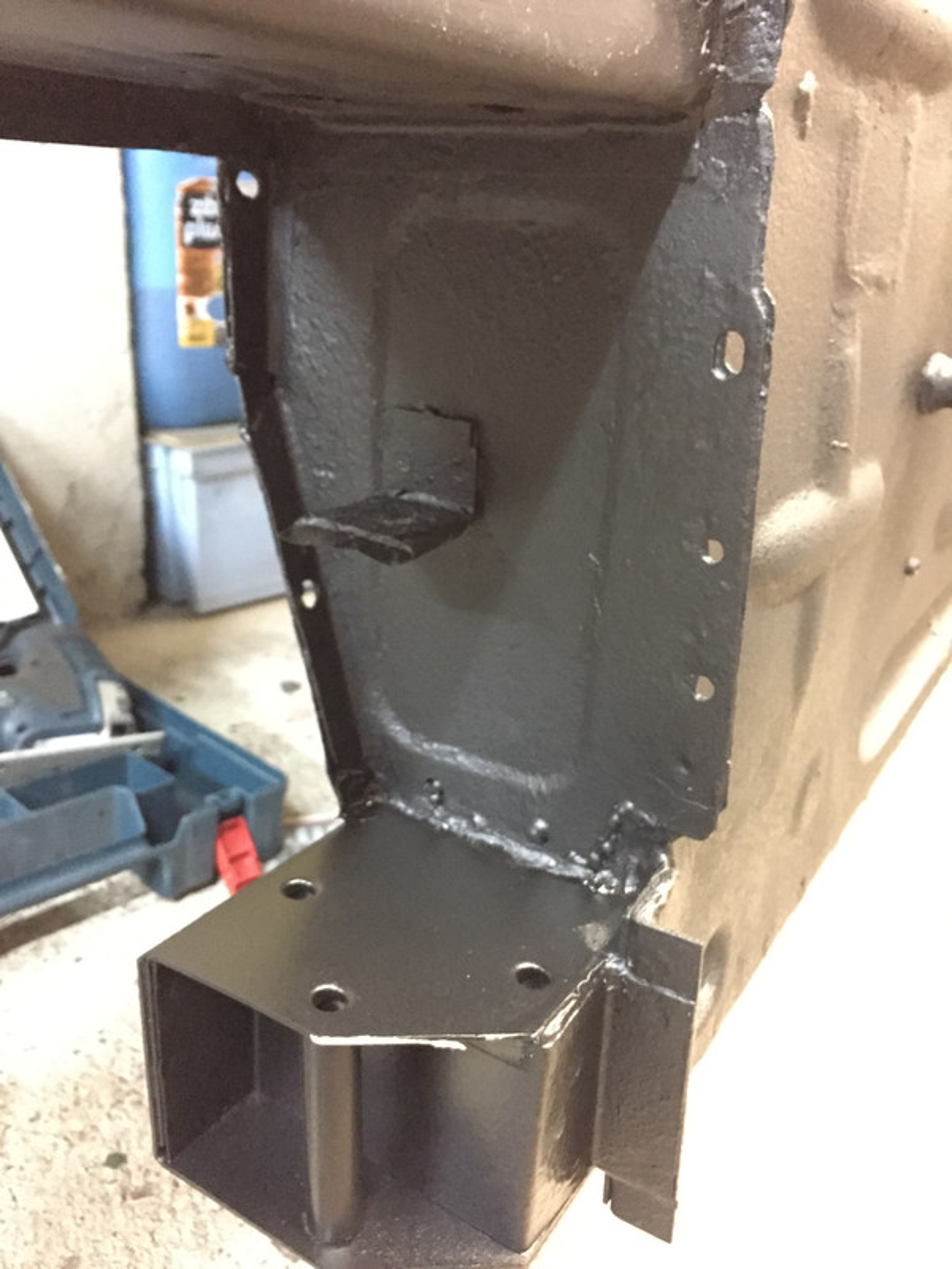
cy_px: 634
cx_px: 476
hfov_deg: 48.2
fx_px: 1063
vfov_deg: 61.7
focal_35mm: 29
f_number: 2.2
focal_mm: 4.15
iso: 2000
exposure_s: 1/17
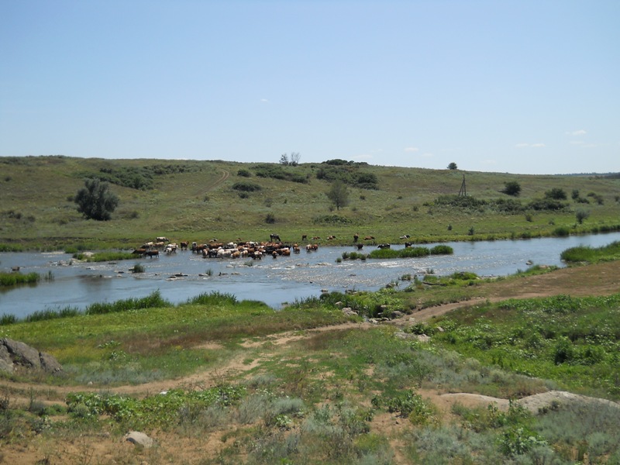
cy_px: 232
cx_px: 310
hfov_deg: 45.8
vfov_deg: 35.1
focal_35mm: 41
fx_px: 734
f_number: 5.5
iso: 80
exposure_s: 1/400
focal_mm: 6.72
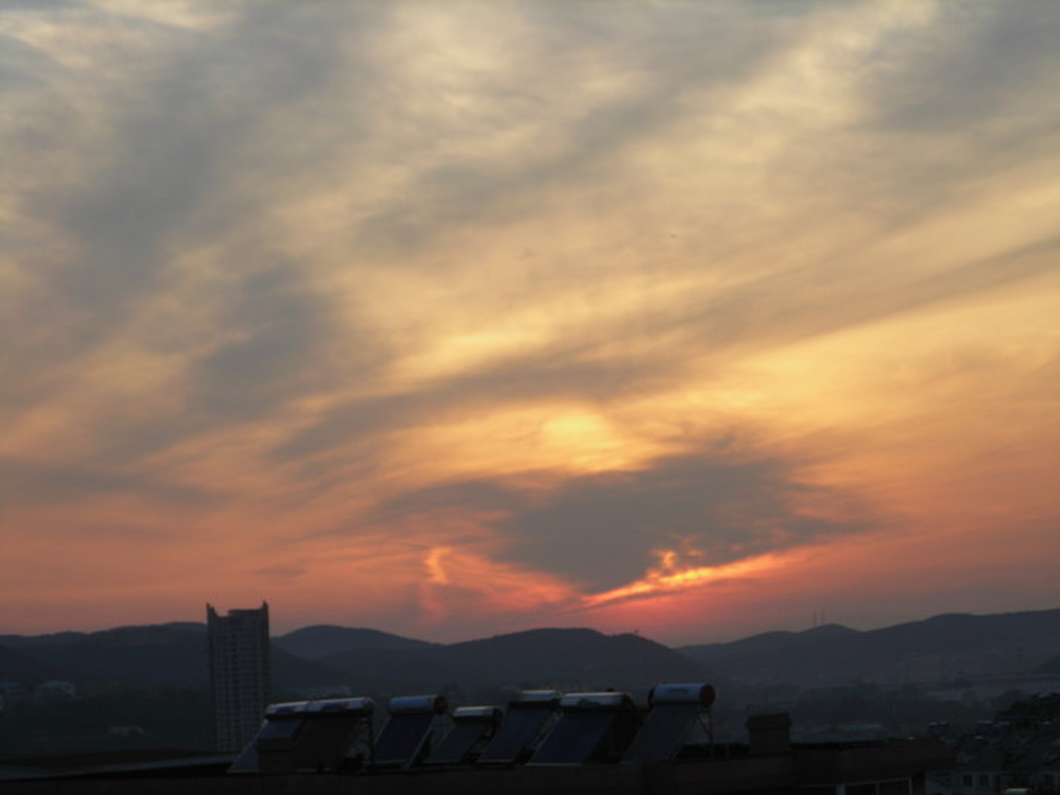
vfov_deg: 12.8
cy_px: 398
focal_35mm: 116
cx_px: 530
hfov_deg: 17.0
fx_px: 3552
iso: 50
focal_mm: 19.2
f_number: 5.3
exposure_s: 1/85
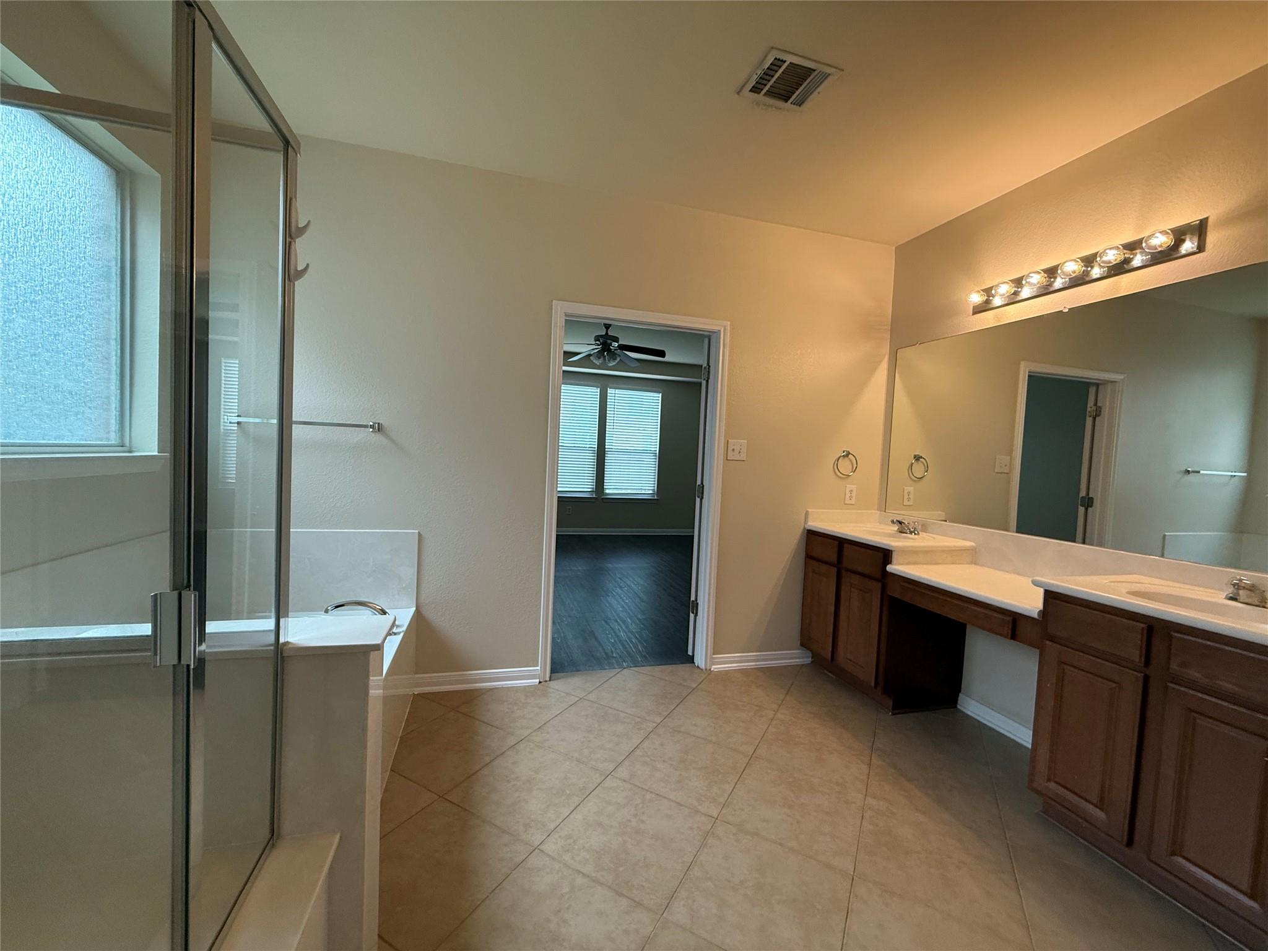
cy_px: 476
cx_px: 634
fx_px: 513
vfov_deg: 85.7
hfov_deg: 102.1
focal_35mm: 14
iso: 320
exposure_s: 1/120
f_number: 2.2
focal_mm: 2.22
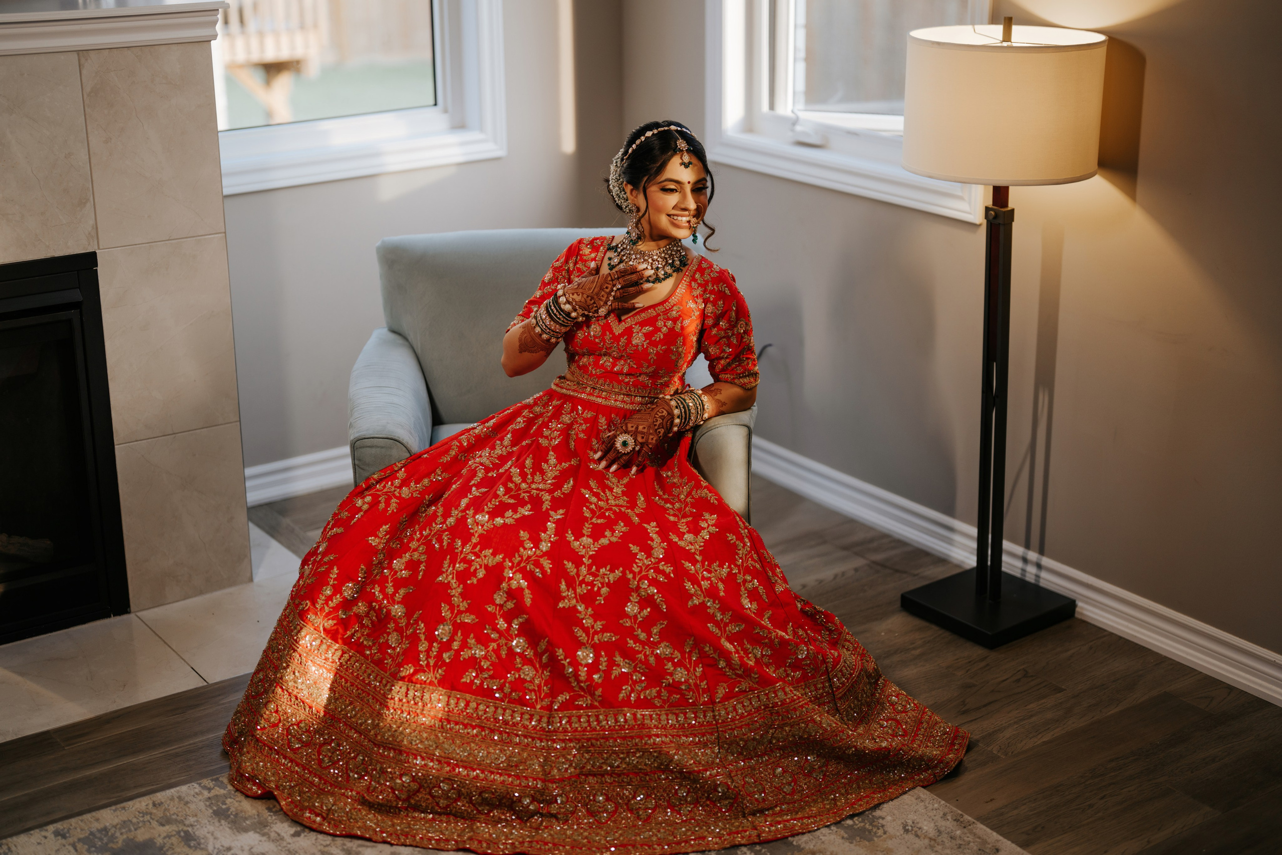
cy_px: 428
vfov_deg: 27.0
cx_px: 641
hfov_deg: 39.6
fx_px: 1781
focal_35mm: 50
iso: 100
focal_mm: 50
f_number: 1.2
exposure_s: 1/200
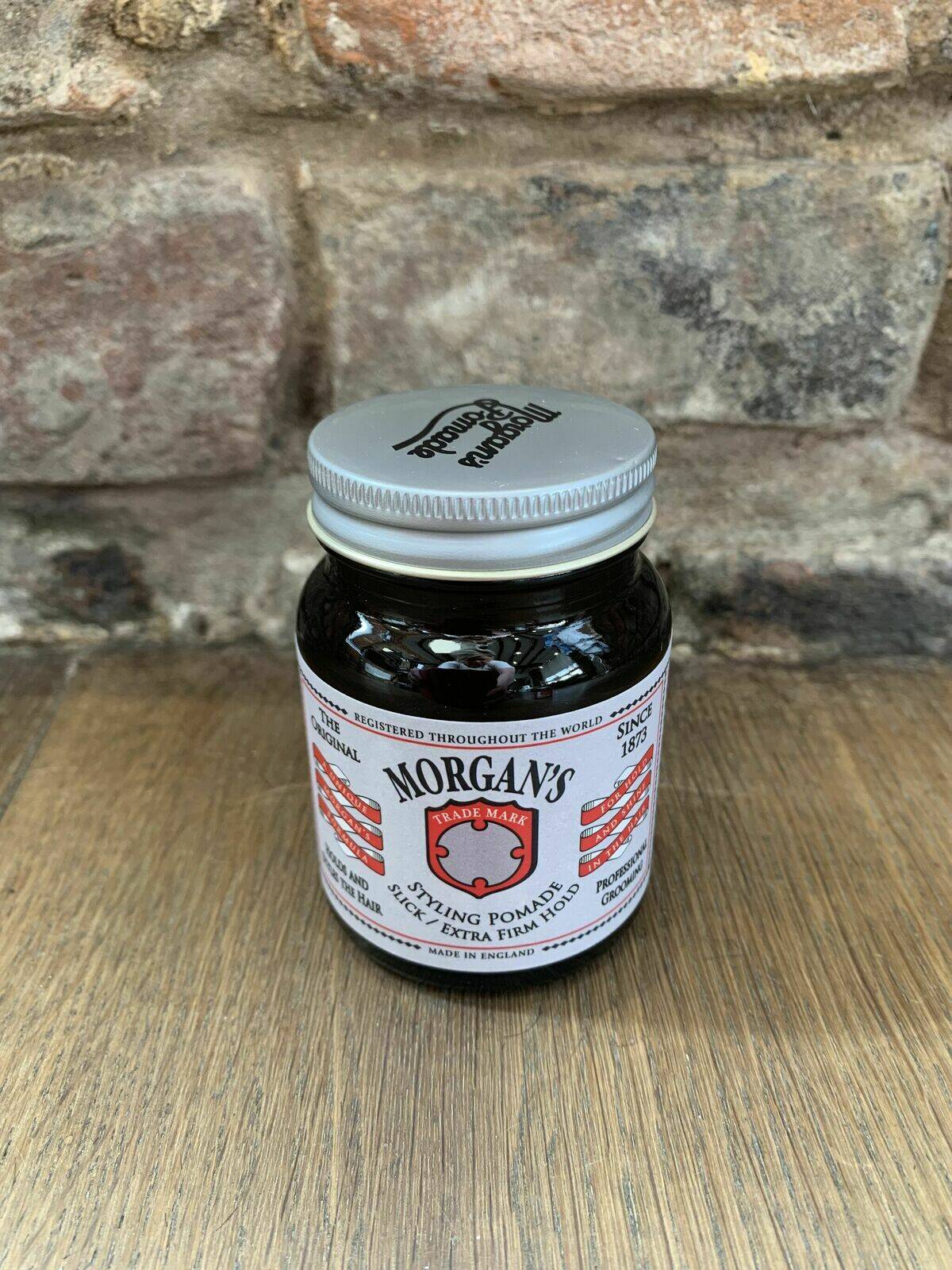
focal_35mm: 26
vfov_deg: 67.3
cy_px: 635
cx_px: 476
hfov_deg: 53.1
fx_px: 953
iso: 80
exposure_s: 1/50
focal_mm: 4.25
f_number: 1.8
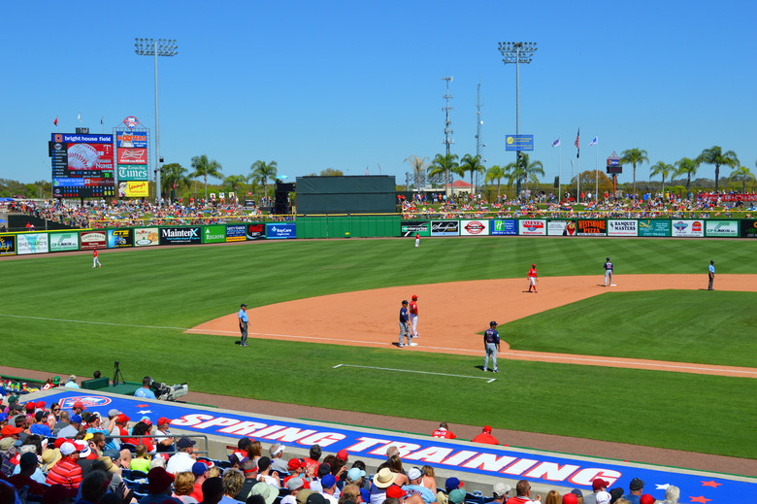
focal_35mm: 45
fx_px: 946
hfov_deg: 43.6
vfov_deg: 29.8
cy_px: 252
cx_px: 378
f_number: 9
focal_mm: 30
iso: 100
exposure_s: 1/320
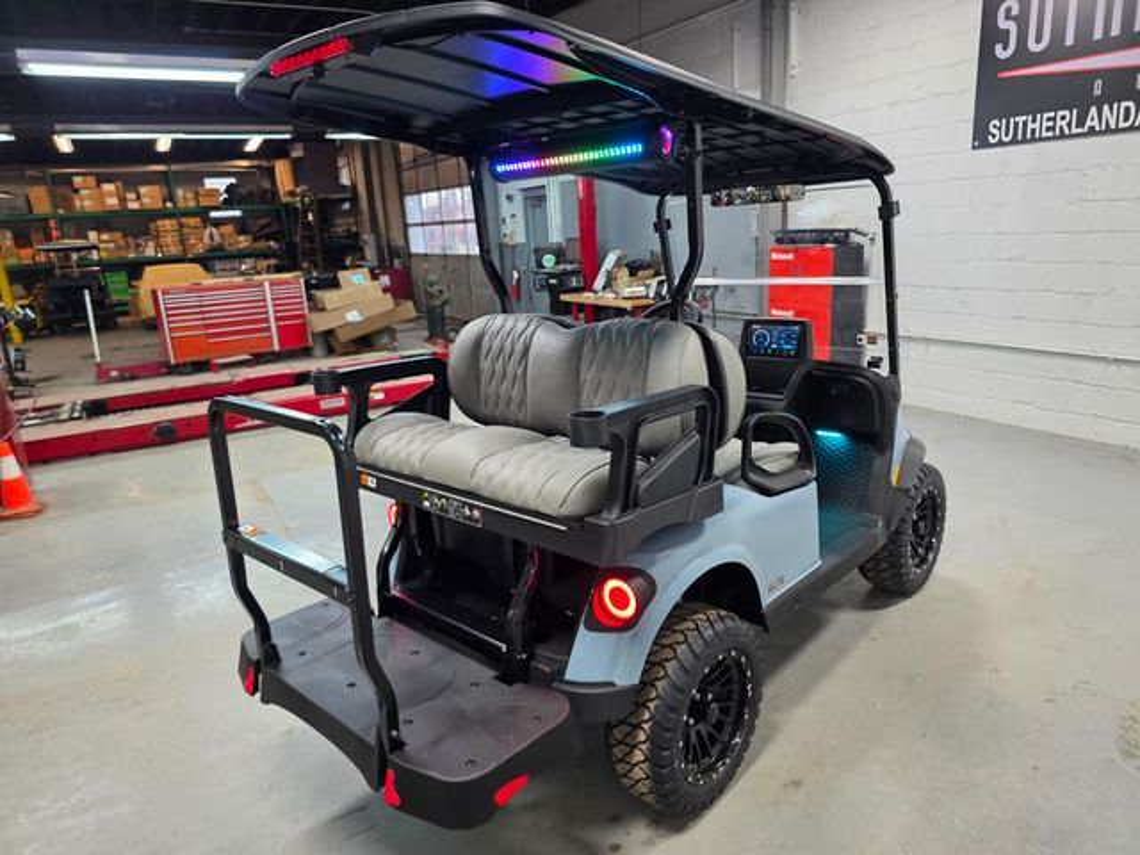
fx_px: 757
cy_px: 428
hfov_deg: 73.9
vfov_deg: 58.9
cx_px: 570
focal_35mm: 23
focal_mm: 6.3
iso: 160
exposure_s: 1/120
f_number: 1.7
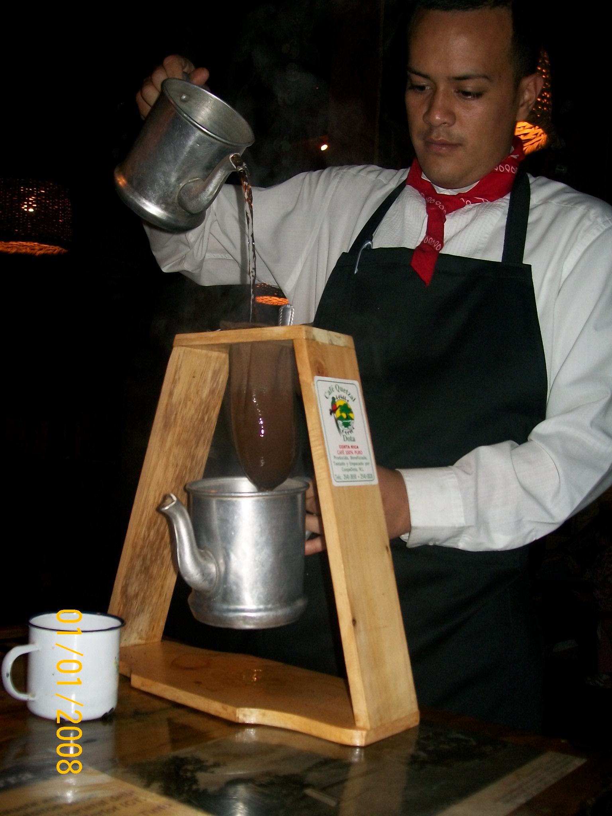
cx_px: 306
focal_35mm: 36
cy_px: 408
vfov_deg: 51.4
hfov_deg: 39.7
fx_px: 849
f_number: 2.7
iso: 80
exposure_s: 1/30
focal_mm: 6
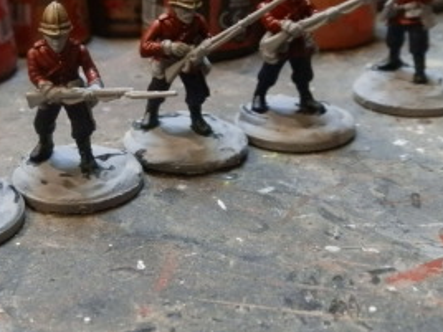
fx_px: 717
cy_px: 94
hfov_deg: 33.5
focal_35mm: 56
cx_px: 101
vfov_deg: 25.9
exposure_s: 1/100
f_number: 3.1
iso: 400
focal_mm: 5
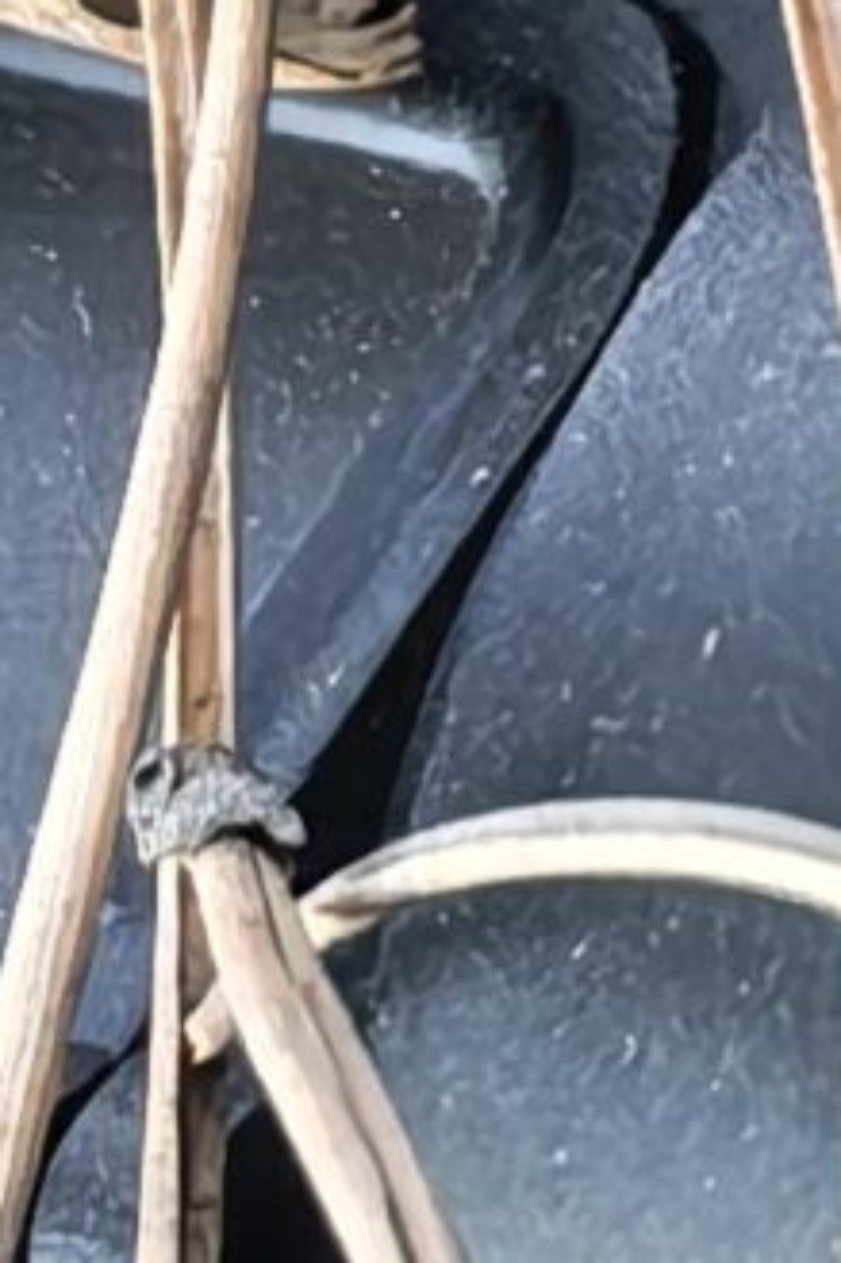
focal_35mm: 624
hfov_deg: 2.2
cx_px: 1440
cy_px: -2319
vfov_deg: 3.2
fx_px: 21887
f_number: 2
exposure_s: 1/33.3
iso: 320
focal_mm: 6.98
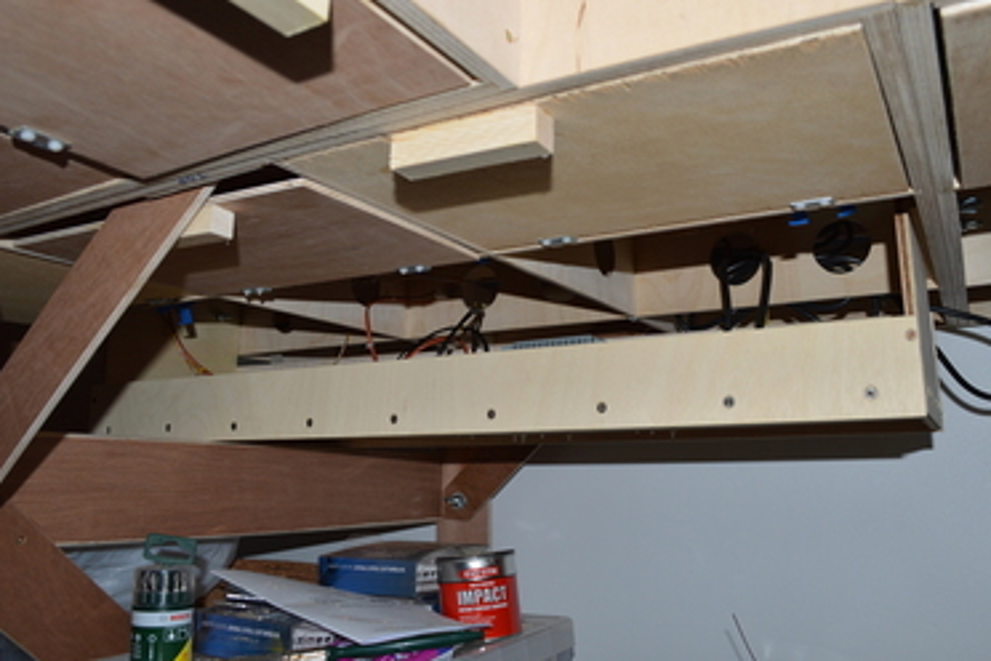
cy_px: 315
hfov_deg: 63.6
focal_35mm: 29
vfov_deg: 44.9
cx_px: 517
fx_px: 798
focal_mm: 18
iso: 100
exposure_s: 1/60
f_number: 8
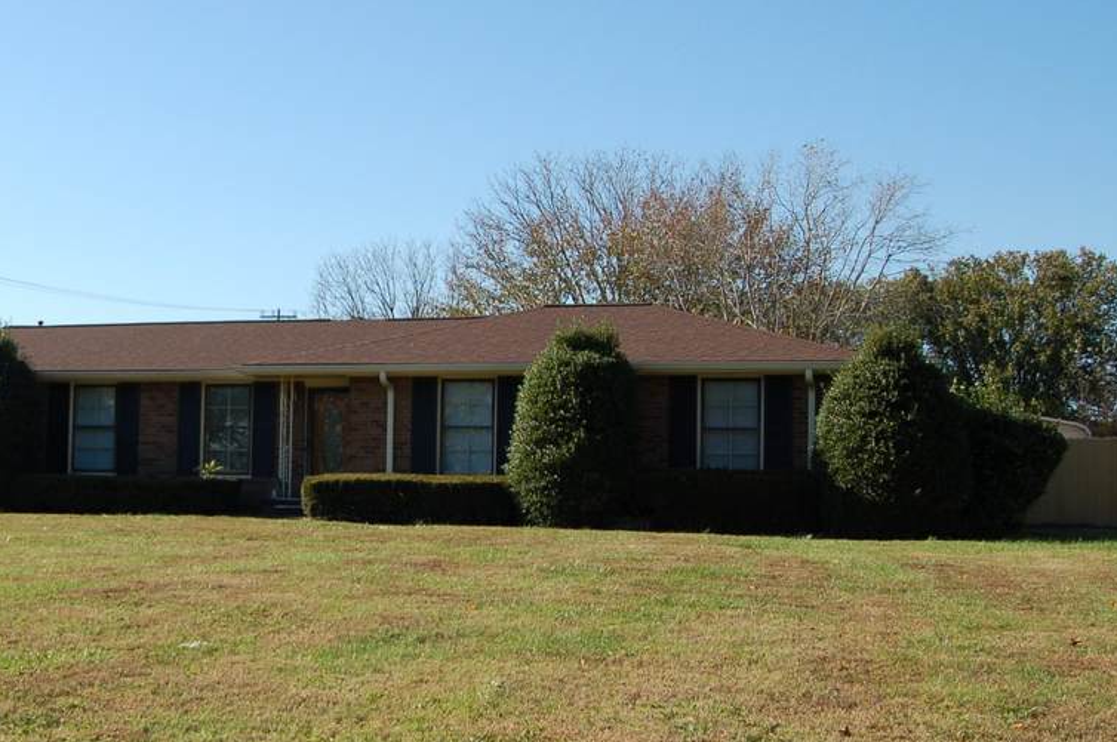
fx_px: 1736
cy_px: 365
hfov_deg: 34.7
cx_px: 247
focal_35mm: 56
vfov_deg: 24.1
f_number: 9.5
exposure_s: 1/350
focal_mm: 22
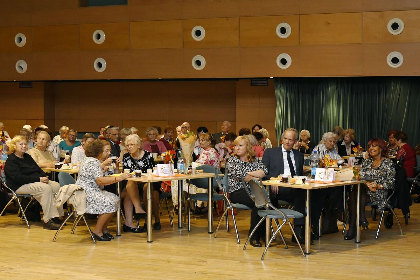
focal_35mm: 60
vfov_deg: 22.6
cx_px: 210
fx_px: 700
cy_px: 140
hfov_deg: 33.4
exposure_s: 1/125
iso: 3200
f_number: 6.3
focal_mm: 40
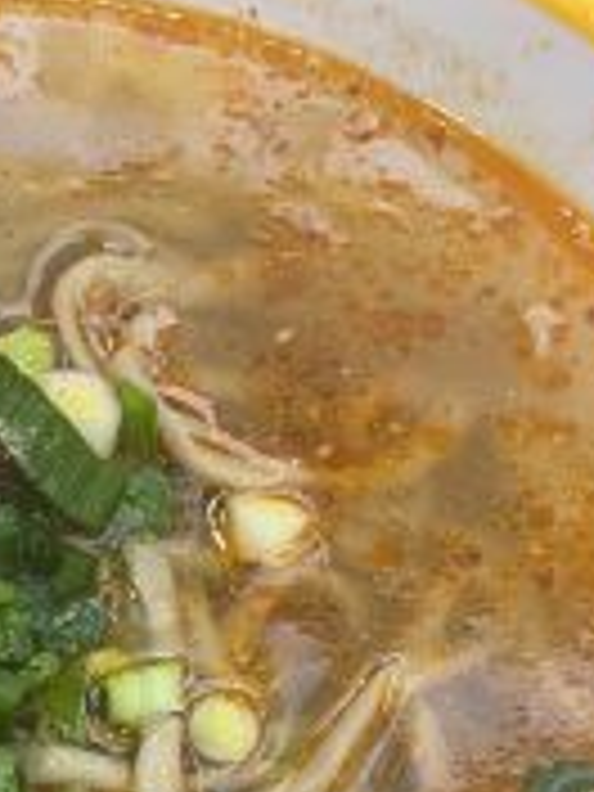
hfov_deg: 10.9
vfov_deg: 14.6
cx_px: -32
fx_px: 3066
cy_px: 675
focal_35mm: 134
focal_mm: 5.1
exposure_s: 1/50
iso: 32
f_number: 1.6
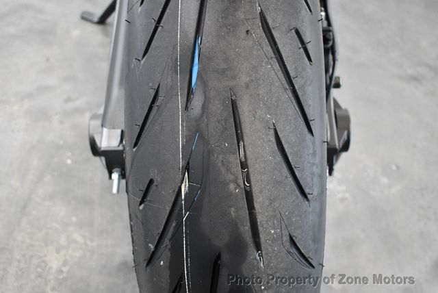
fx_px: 585
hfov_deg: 41.1
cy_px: 146
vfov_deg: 28.1
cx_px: 219
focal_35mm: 48
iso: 2500
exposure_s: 1/125
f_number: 4
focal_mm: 24
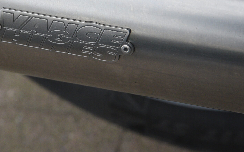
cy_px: 23
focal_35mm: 130
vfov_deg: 10.0
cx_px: 35
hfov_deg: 15.9
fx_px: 864
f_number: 11
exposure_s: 1/500
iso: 1600
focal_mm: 70
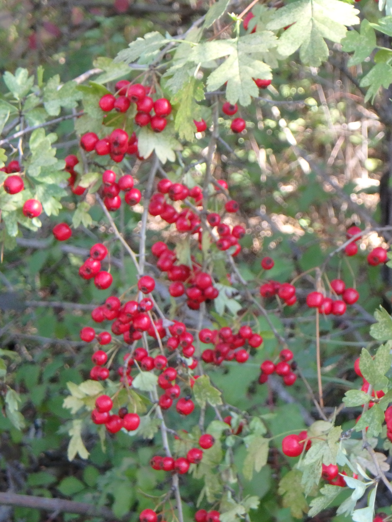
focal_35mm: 141
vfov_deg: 14.0
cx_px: 298
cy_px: 263
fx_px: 2129
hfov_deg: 10.5
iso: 400
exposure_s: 1/60
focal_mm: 18.7
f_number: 5.7
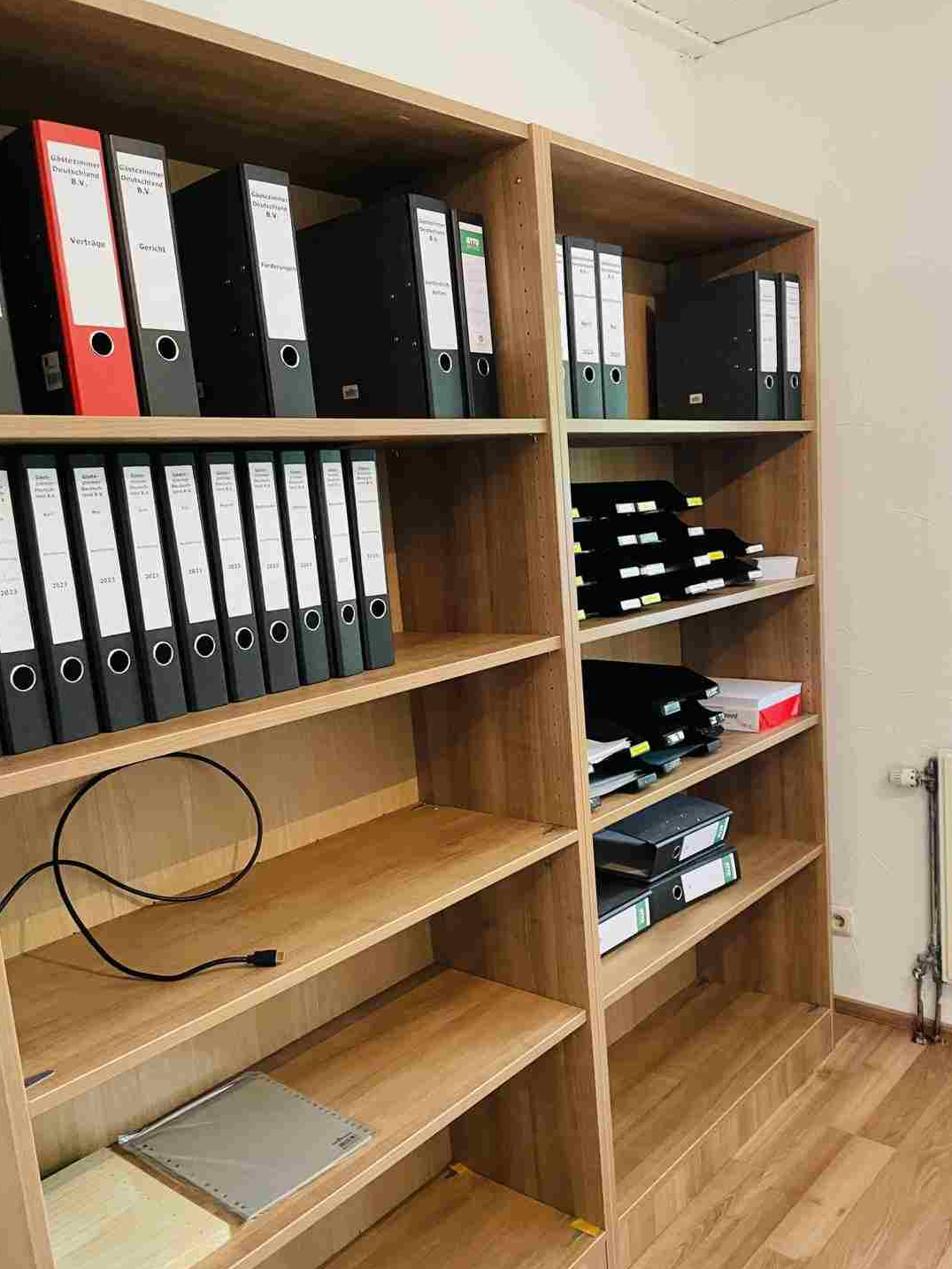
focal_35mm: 29
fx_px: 1063
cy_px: 704
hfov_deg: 48.2
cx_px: 518
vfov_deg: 61.5
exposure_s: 1/33
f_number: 1.6
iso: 320
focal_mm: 4.2
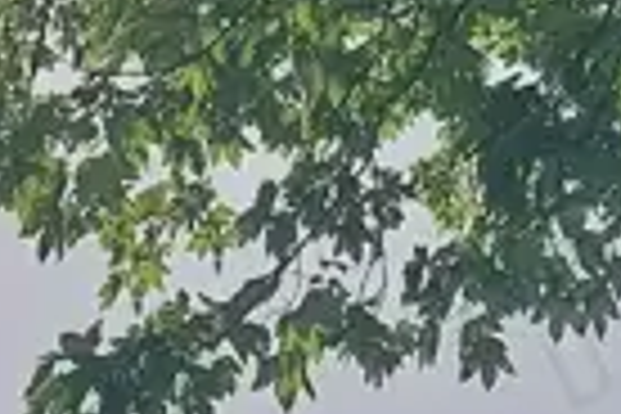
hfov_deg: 10.9
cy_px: 63
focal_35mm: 189
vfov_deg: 7.3
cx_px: 450
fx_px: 3260
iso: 25
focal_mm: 5.23
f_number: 1.8
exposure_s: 1/1707
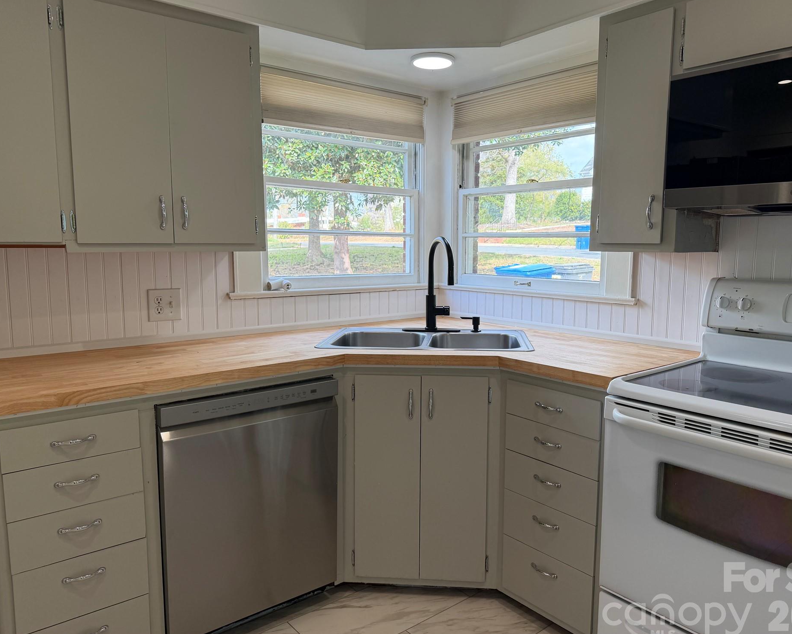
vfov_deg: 54.9
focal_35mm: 26
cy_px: 317
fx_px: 609
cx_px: 421
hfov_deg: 66.0
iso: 80
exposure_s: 1/251
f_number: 1.78
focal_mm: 6.76
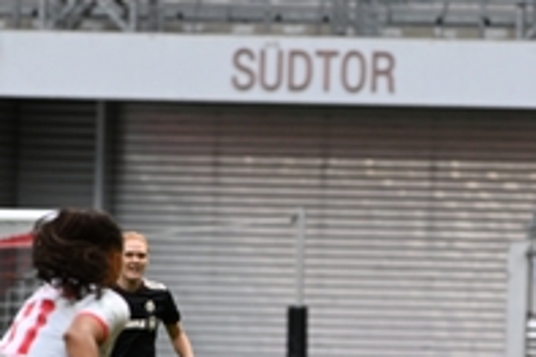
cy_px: 420
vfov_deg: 1.5
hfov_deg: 2.3
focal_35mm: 914
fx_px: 13597
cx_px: 550
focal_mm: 300
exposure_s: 1/1250
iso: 1000
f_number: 6.3
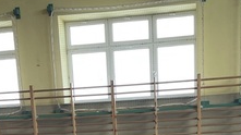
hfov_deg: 27.5
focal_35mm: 77
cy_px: 291
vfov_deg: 13.0
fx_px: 492
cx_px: 135
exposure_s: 1/117
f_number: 1.6
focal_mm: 4.2
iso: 32
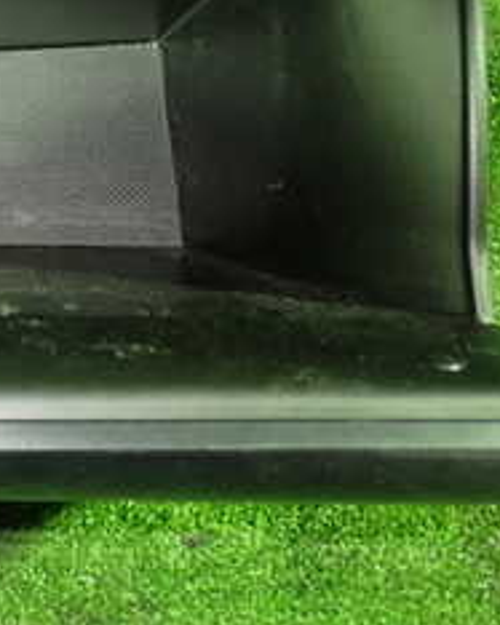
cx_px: -225
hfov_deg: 18.4
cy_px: 123
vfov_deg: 25.0
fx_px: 1388
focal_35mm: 75
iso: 800
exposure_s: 1/13
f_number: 2.3
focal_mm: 5.4
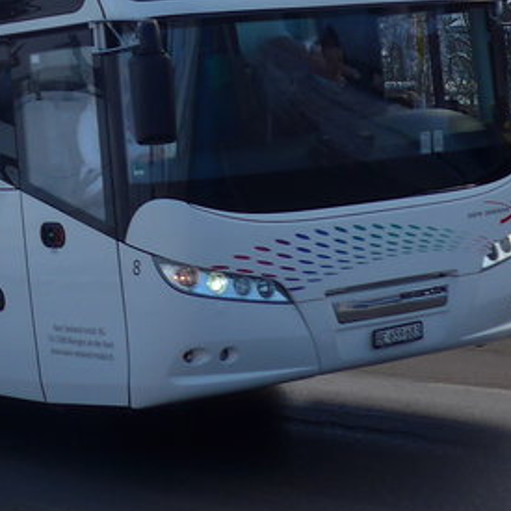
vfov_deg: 14.7
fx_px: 1871
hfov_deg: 15.4
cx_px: 85
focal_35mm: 112
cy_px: -190
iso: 80
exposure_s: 1/500
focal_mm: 6
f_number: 2.8
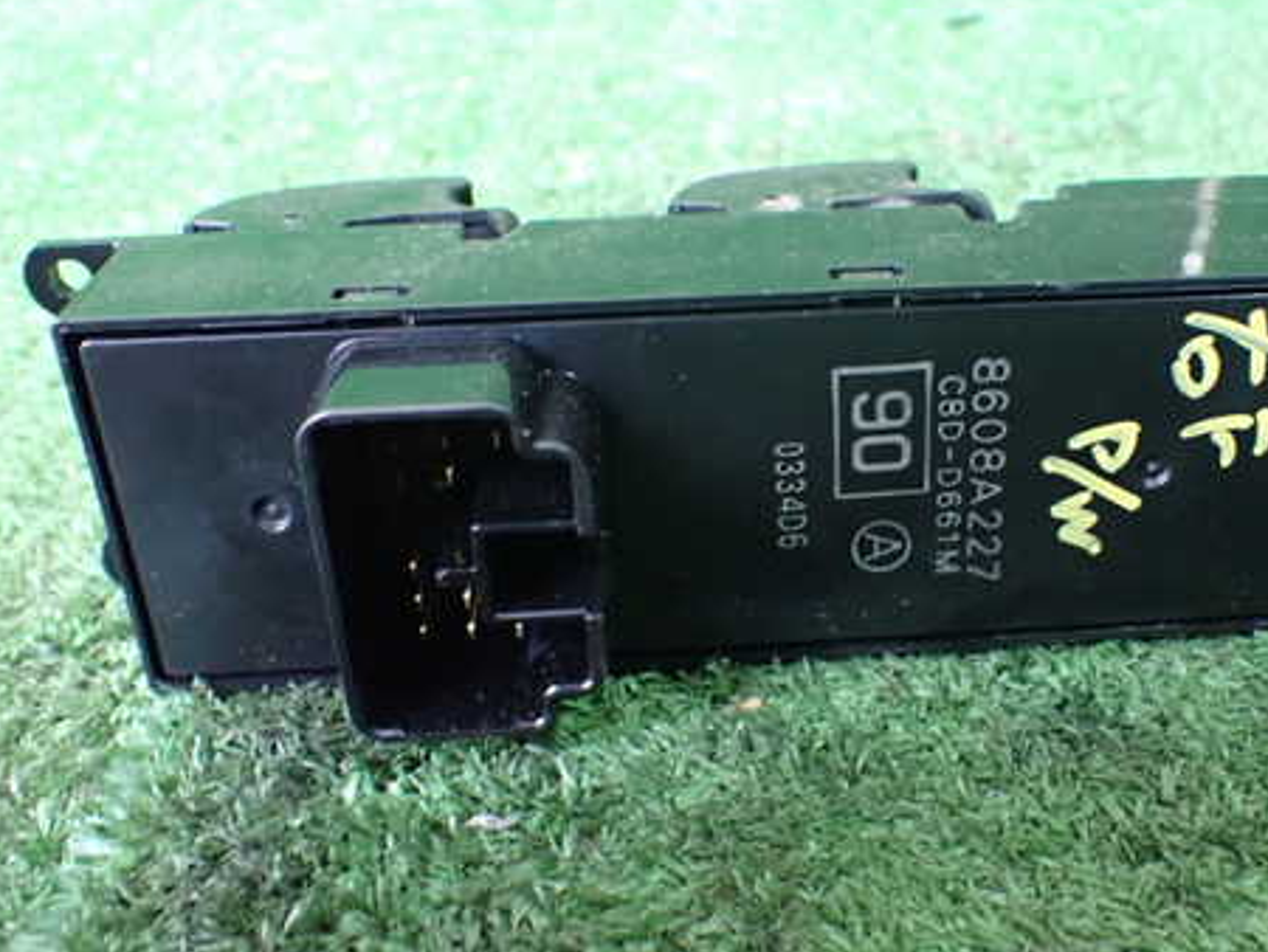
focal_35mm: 40
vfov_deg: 36.0
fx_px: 1466
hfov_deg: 46.2
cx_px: 814
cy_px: 507
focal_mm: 5.4
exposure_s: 1/30
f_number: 2.3
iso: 800
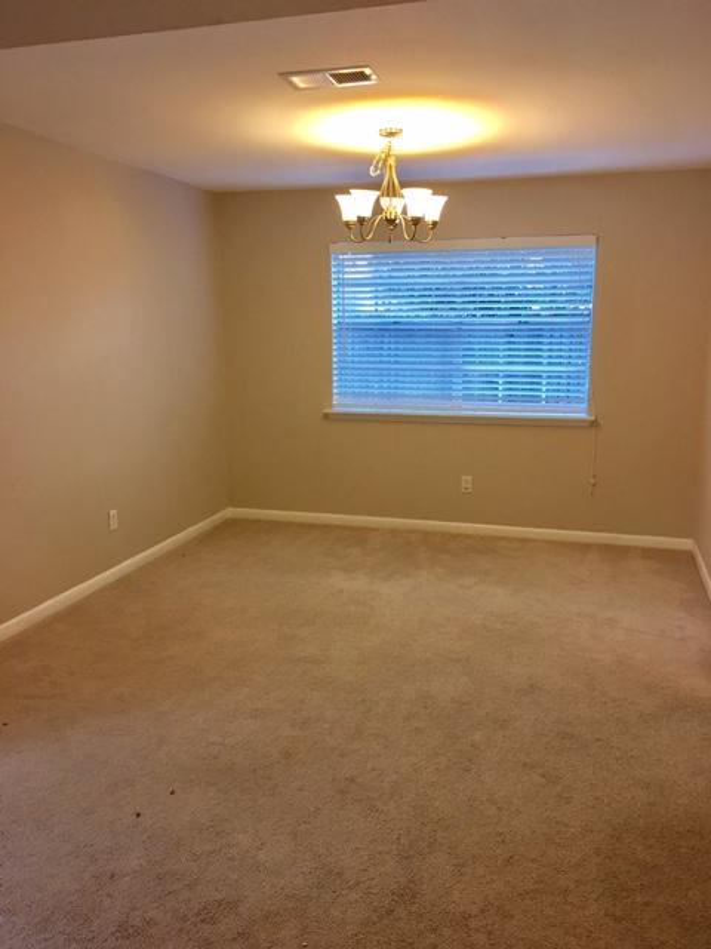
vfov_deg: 61.7
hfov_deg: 48.2
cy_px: 474
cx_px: 356
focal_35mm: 29
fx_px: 794
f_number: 2.2
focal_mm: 4.15
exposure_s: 1/33
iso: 50
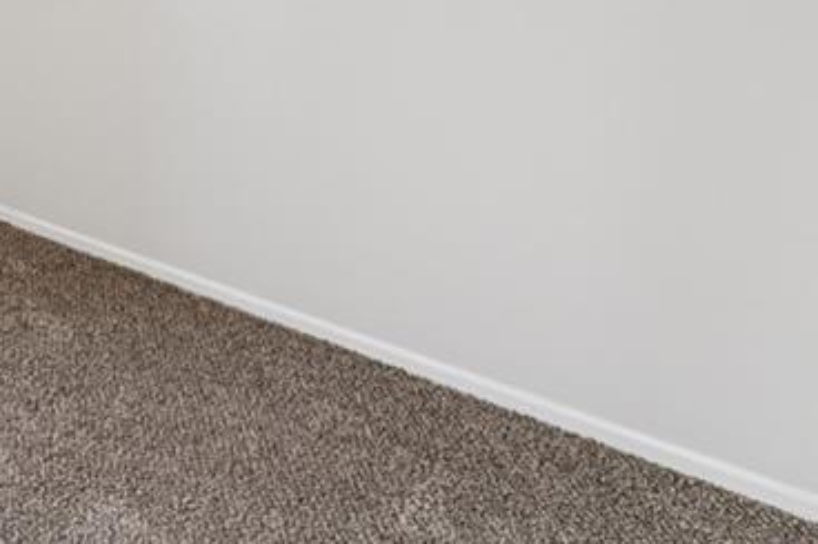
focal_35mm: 39
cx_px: -124
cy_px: -120
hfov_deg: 38.8
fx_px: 886
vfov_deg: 29.2
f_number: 14
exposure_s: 1/8
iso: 400
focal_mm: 14
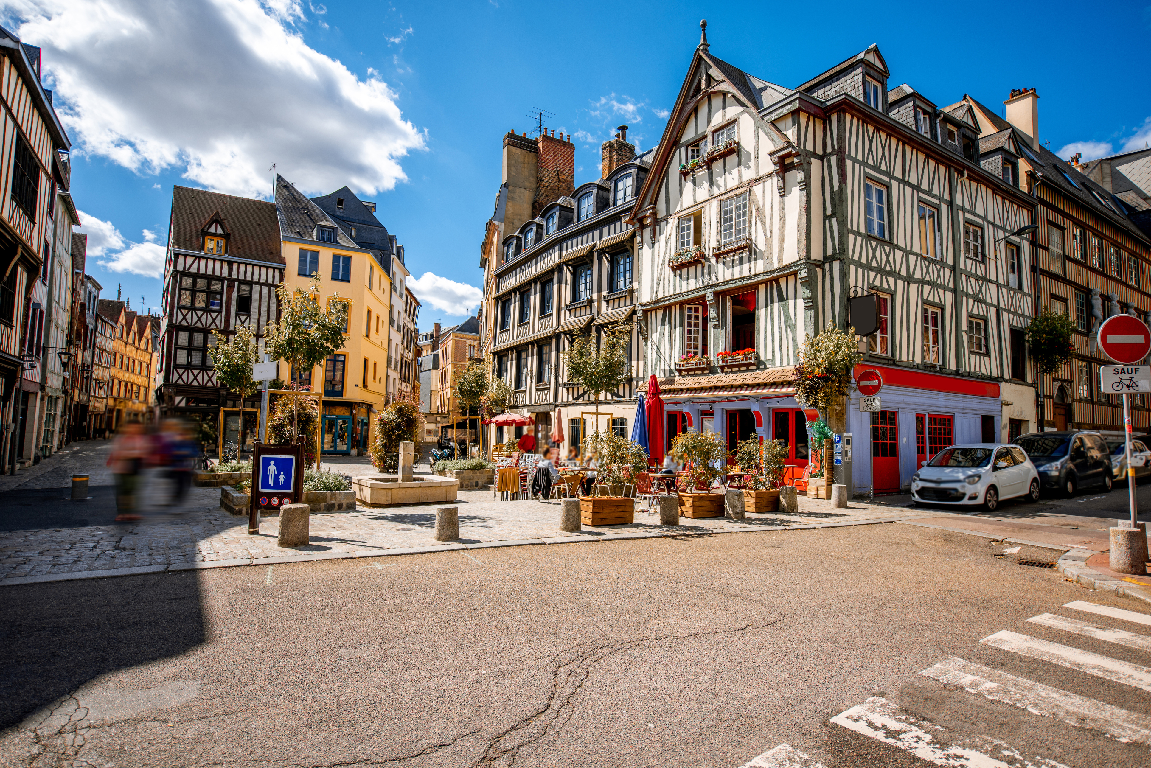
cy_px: 384
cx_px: 576
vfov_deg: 64.6
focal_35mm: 19
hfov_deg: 86.9
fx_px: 608
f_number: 2.8
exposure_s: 1/1600
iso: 100
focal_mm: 19
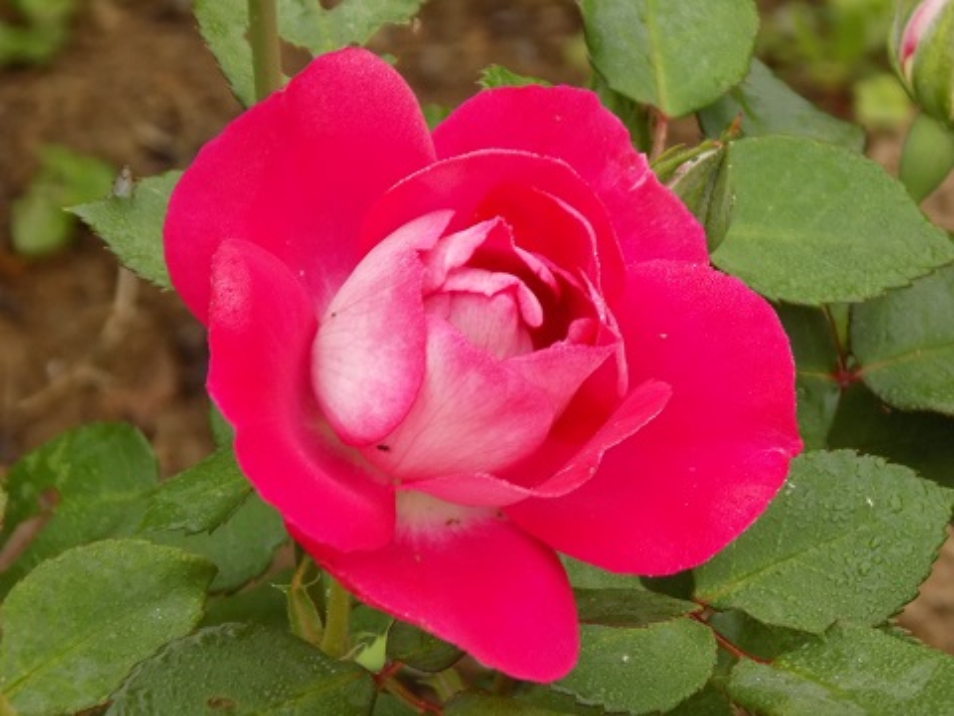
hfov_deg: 4.9
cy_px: 358
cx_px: 477
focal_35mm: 402
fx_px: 11079
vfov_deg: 3.7
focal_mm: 71.5
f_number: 5.9
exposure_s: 1/60
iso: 180
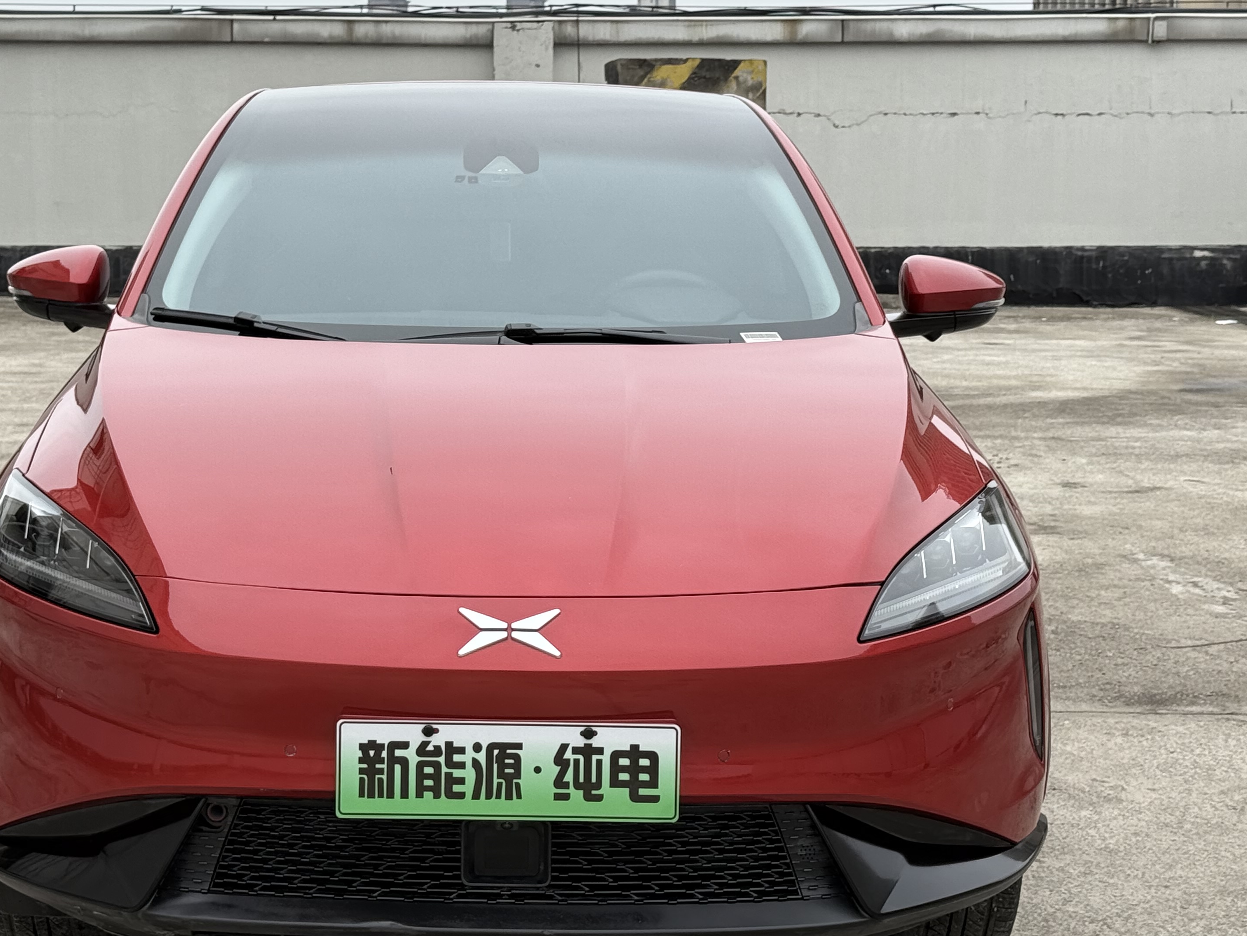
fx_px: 2450
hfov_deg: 28.5
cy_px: 360
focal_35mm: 68
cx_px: 497
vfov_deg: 21.6
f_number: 1.78
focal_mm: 6.76
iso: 100
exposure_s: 1/1222
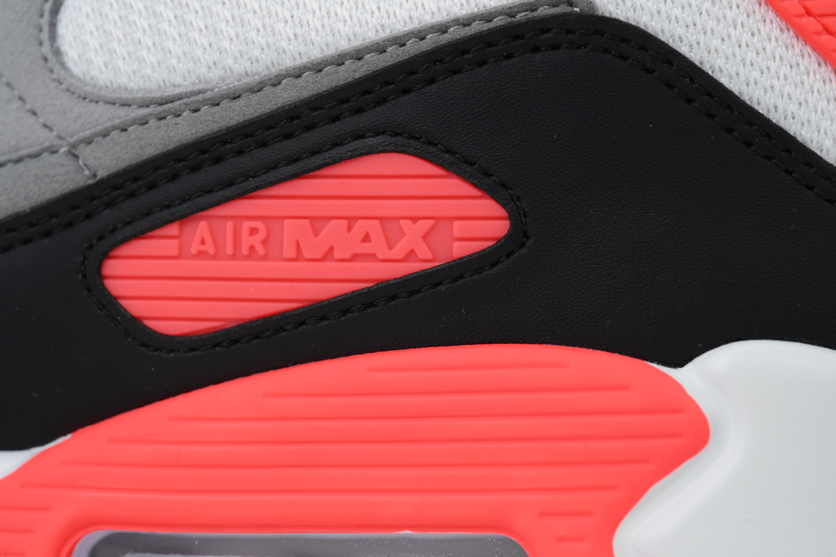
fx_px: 2438
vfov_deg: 13.0
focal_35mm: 105
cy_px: 278
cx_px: 418
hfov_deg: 19.5
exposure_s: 1/100
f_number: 13
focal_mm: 105
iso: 400
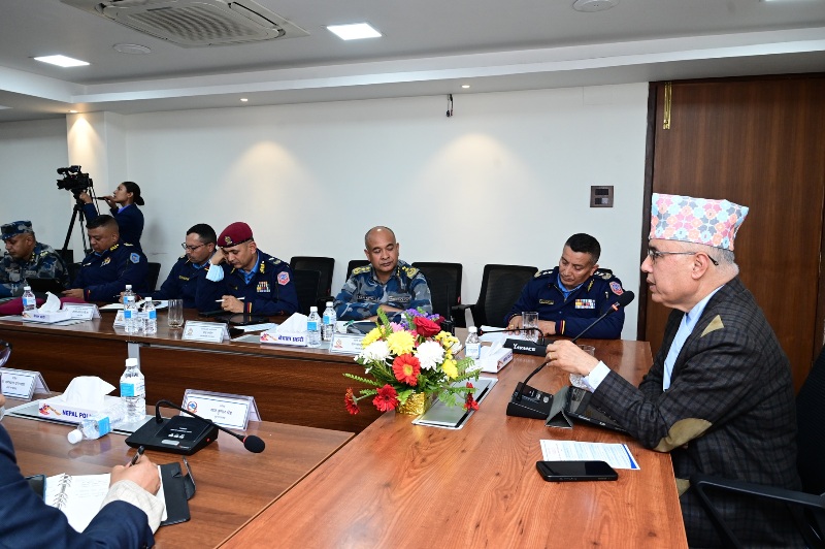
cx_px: 412
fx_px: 607
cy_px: 274
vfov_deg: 48.7
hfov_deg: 68.4
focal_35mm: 26
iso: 2500
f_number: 7.1
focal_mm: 26.5
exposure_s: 1/200
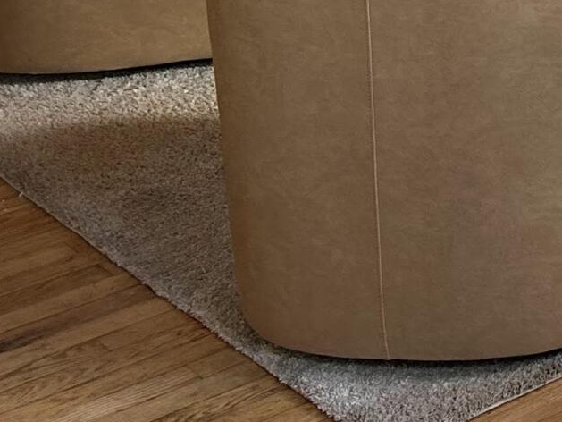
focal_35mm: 124
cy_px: -475
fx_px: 2014
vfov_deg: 10.7
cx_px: 1291
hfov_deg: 12.8
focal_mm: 5.7
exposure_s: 1/120
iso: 80
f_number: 1.5
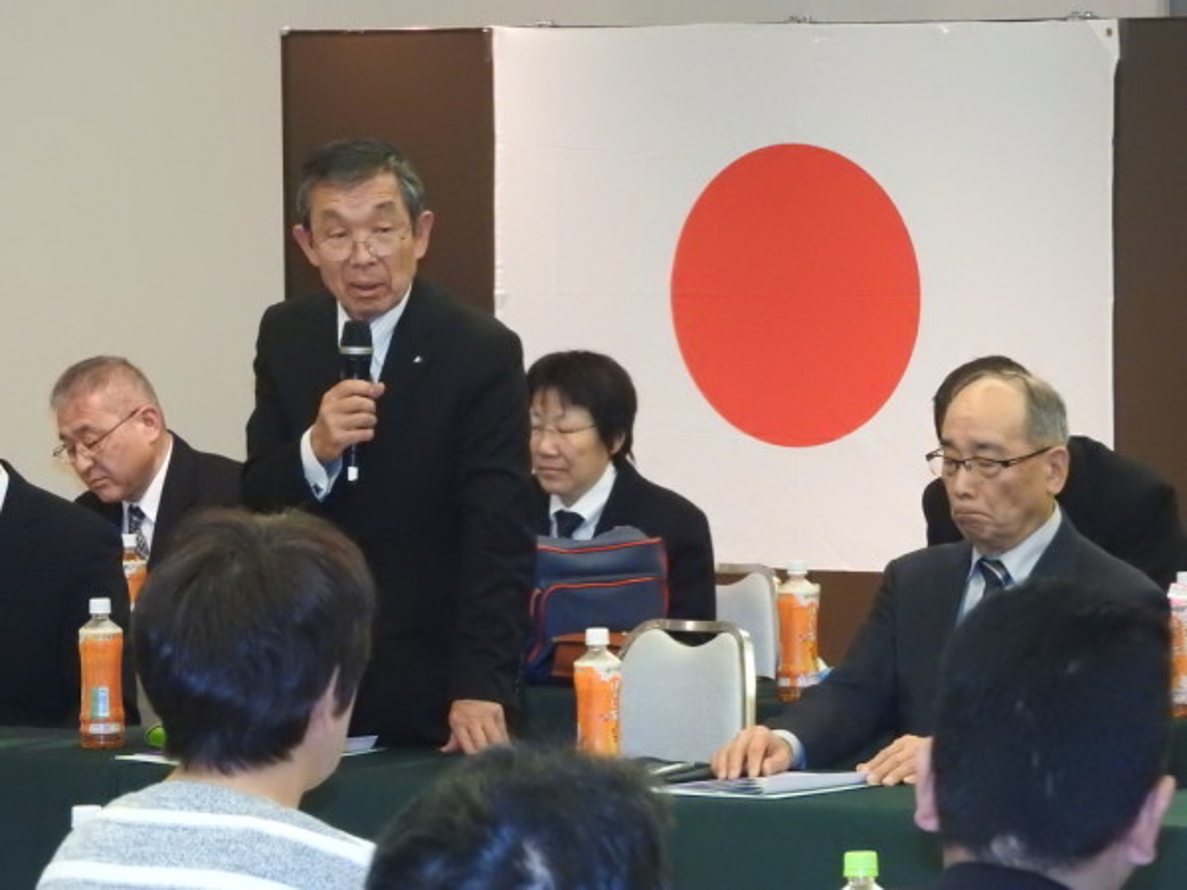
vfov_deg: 6.8
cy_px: 445
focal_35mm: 220
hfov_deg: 9.0
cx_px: 594
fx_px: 7544
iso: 1600
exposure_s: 1/60
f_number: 5.3
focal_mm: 39.4
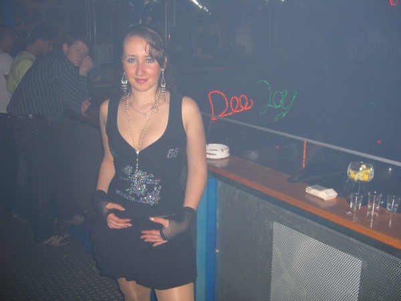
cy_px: 150
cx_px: 200
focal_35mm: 38
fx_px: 440
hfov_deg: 49.0
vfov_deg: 37.7
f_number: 2.8
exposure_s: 1/60
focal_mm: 7.9
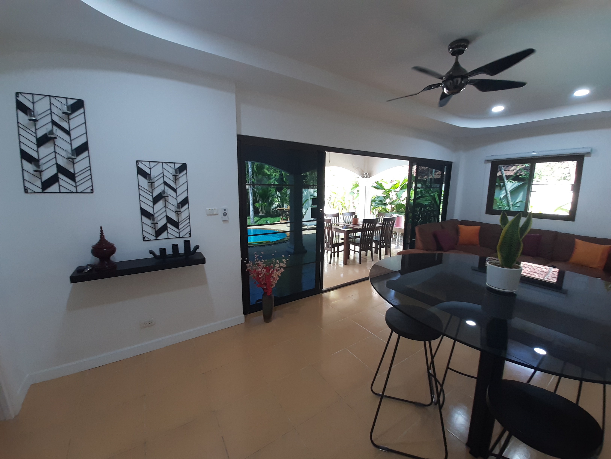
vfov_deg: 89.9
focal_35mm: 13
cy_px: 230
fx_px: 229
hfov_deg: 106.2
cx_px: 306
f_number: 2.2
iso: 80
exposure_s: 1/50
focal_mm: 1.42
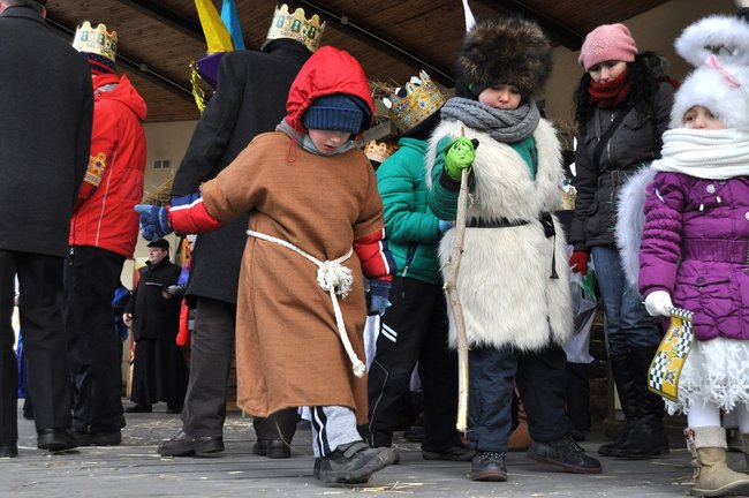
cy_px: 249
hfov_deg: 45.0
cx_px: 374
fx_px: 904
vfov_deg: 30.8
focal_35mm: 44
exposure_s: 1/640
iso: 1000
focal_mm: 29
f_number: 6.3
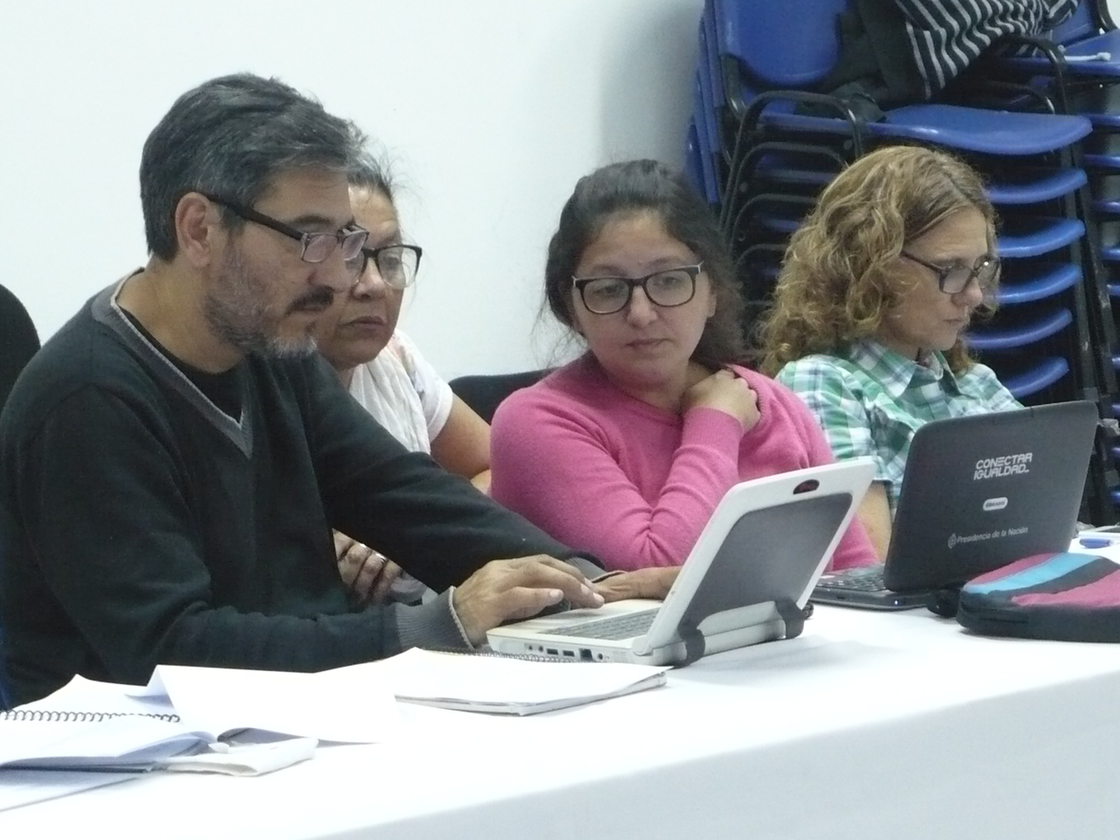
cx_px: 560
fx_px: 5339
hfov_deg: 12.0
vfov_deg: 9.0
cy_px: 420
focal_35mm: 165
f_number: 3.6
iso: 400
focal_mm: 18.3
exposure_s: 1/20
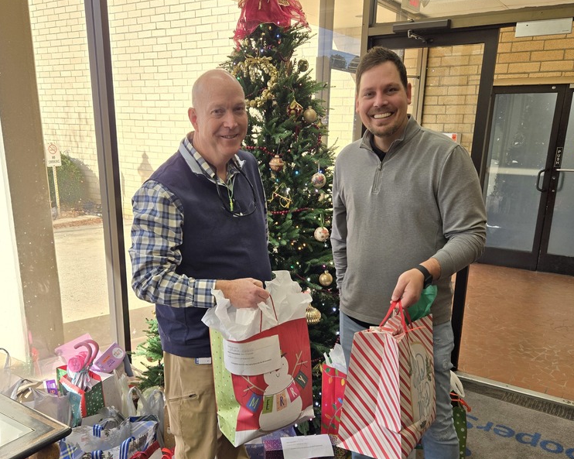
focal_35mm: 31
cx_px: 271
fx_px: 526
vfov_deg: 46.9
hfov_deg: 57.2
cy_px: 270
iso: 100
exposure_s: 1/180
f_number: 1.8
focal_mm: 5.4
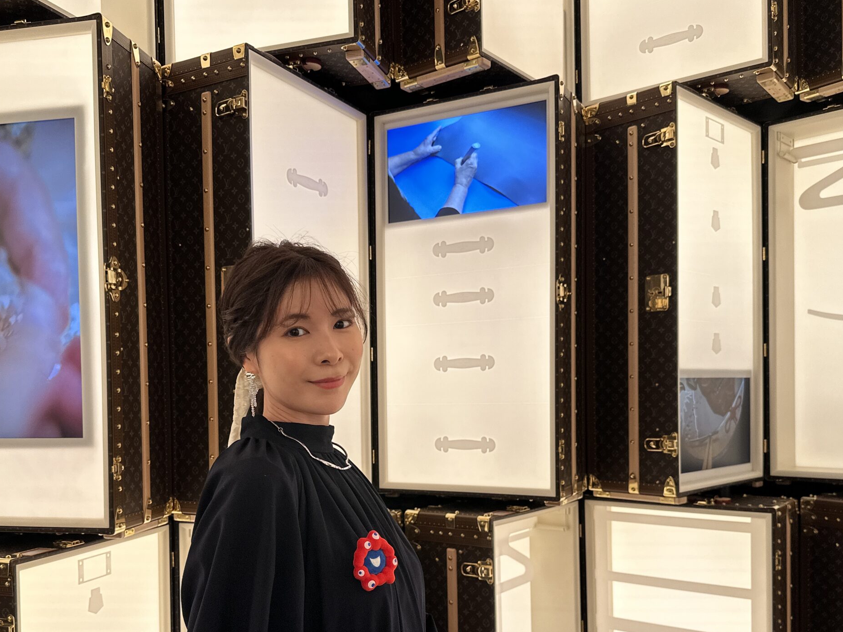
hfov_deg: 55.3
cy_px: 417
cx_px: 385
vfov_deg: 42.4
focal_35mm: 33
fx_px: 804
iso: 100
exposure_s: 1/115
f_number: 1.78
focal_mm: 6.86
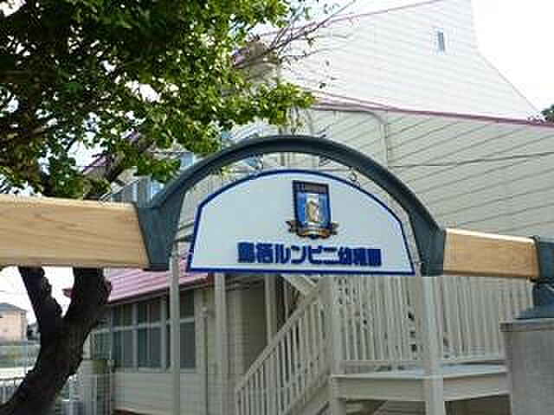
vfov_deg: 36.0
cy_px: 208
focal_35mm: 40
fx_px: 640
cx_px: 277
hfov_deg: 46.8
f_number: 4
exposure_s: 1/160
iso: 80
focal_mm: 4.1
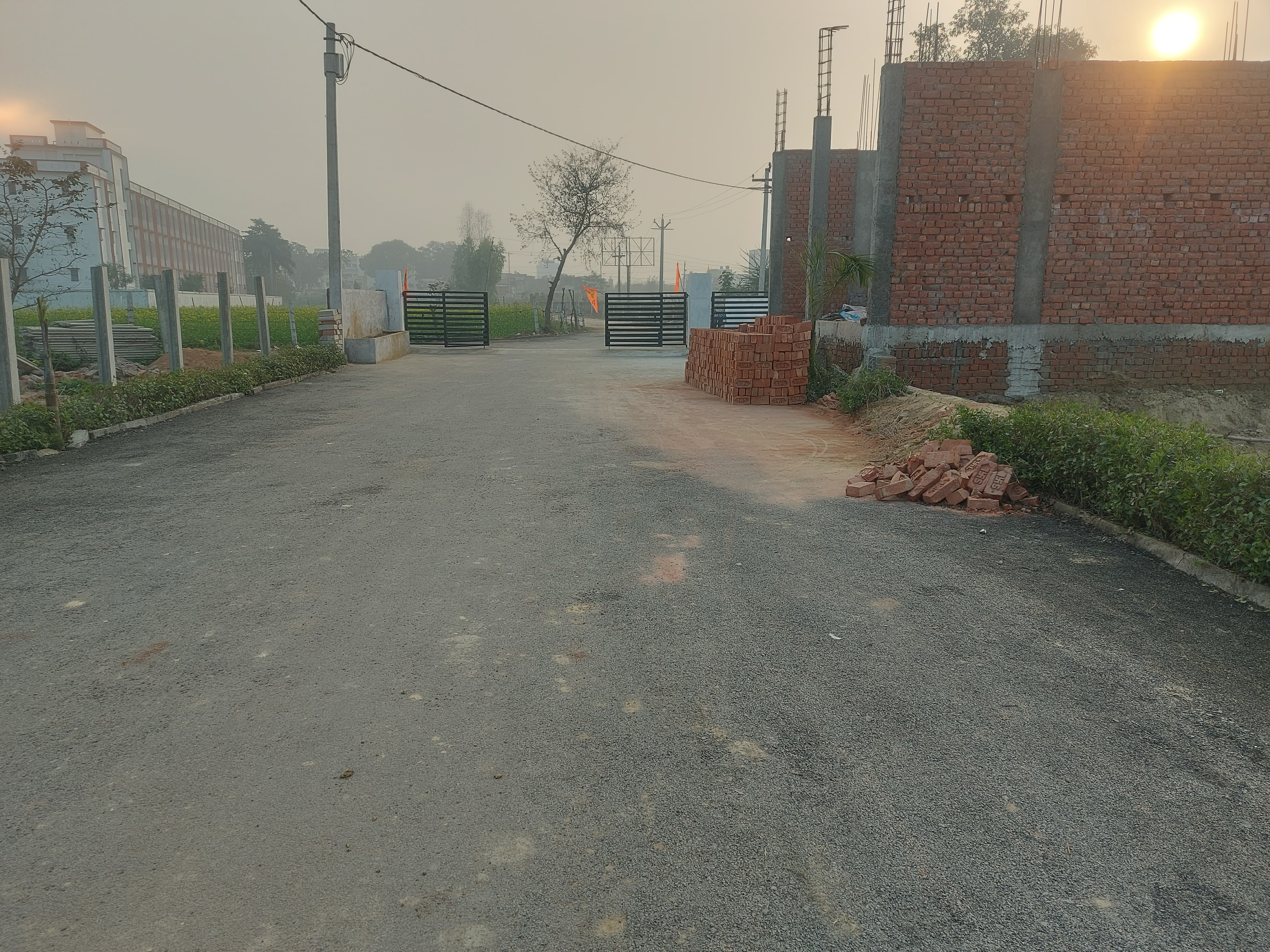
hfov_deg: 71.6
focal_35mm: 24
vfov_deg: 56.8
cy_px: 476
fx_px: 881
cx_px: 635
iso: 32
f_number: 1.8
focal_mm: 5.23
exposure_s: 1/205
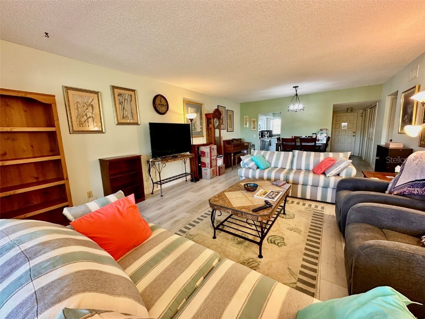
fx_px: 172
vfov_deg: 85.7
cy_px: 160
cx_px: 212
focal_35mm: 14
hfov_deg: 102.1
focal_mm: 2.22
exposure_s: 1/60
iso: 200
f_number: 2.2
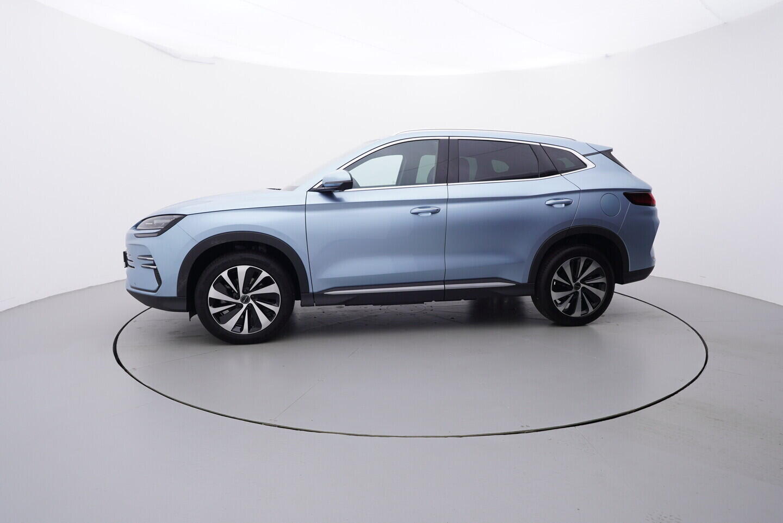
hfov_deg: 77.3
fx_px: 490
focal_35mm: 22
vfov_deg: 56.2
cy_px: 262
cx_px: 392
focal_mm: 15
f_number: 5
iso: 200
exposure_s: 1/80
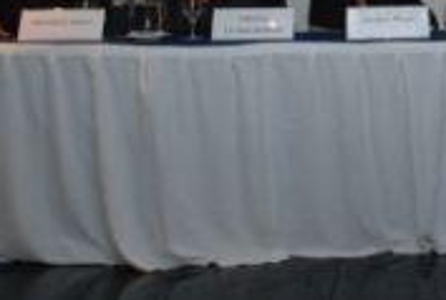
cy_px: -11
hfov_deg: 24.7
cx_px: 494
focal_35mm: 76
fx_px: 944
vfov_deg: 17.6
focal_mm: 20
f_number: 5
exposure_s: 1/80
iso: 640
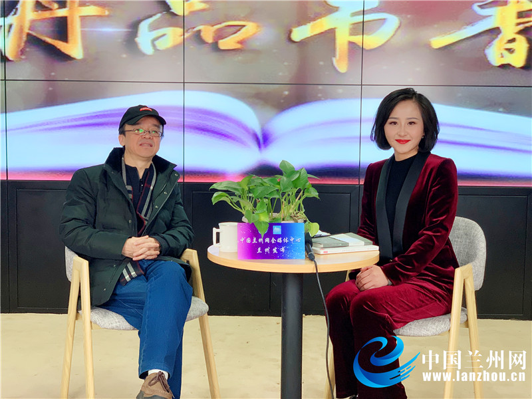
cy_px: 200
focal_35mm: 52
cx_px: 266
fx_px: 799
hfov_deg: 36.8
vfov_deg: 28.0
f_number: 2.4
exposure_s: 1/50
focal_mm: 6
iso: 64
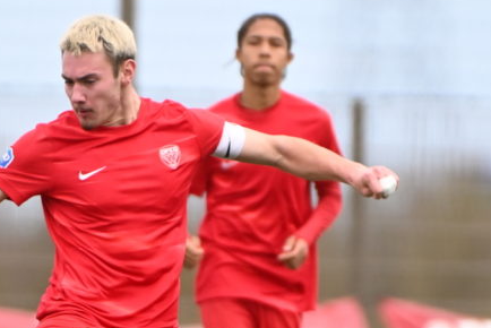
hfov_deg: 1.5
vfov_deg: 1.0
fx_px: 19298
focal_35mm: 1414
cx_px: 92
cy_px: 224
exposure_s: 1/1000
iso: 800
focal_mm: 400
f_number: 4
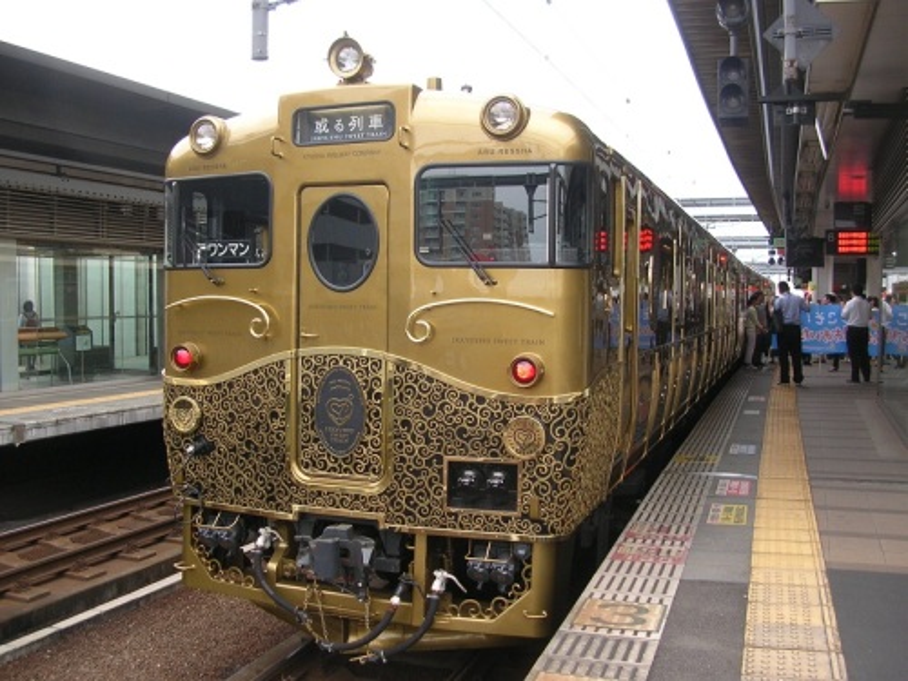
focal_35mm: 35
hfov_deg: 52.6
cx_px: 454
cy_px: 340
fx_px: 918
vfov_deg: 40.7
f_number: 2.8
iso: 50
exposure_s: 1/41.5
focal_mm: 5.8
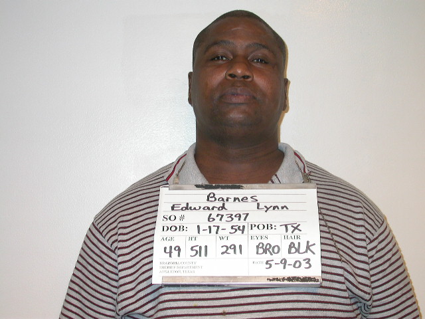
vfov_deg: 22.9
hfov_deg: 30.3
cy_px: 160
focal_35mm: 64
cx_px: 212
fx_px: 786
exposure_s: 1/60.3
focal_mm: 13.3
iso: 100
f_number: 3.2
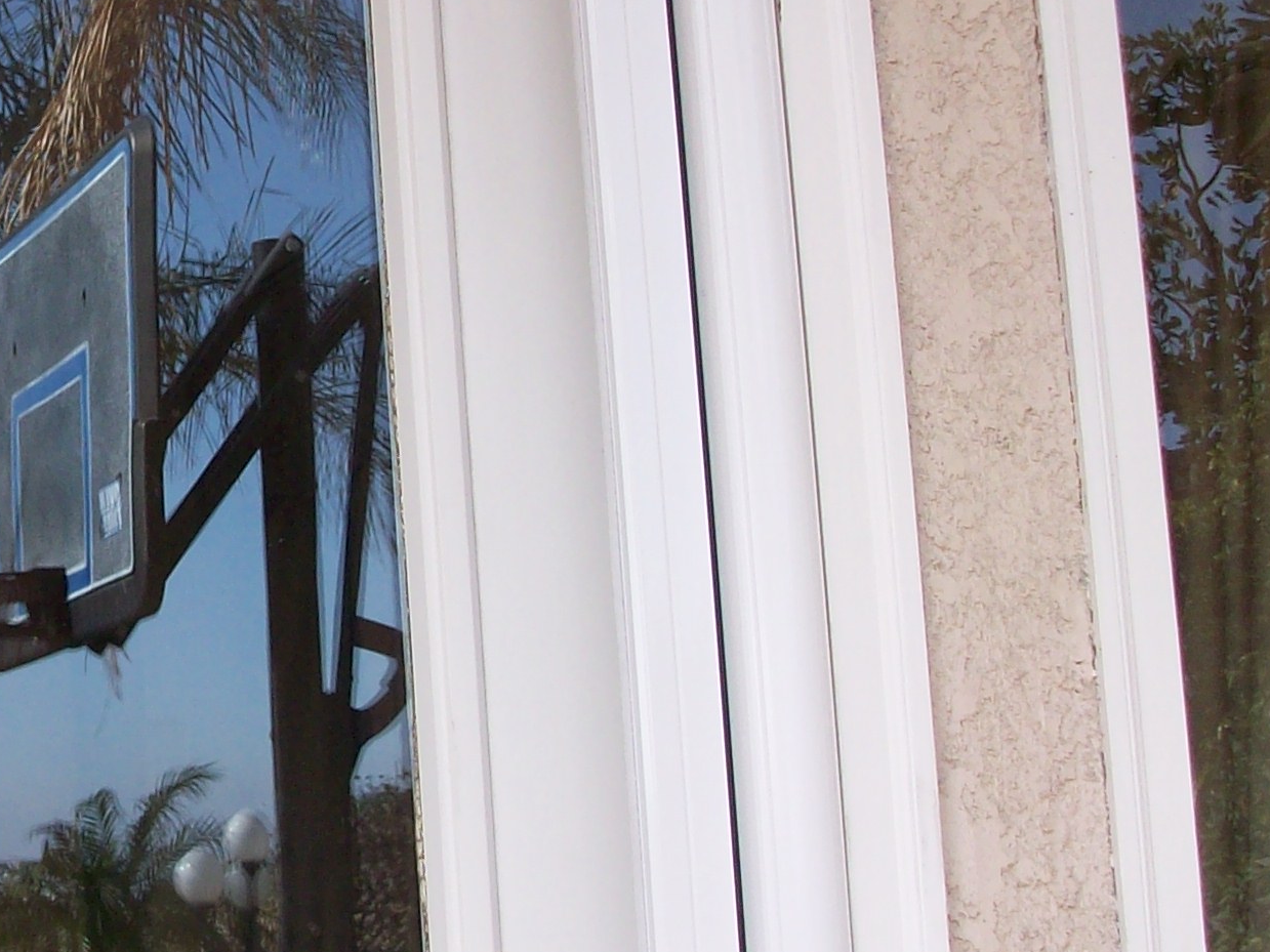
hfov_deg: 21.0
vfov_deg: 16.4
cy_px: 293
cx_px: -23
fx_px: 3302
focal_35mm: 90
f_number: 2.8
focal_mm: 5.7
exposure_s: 1/352
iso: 64
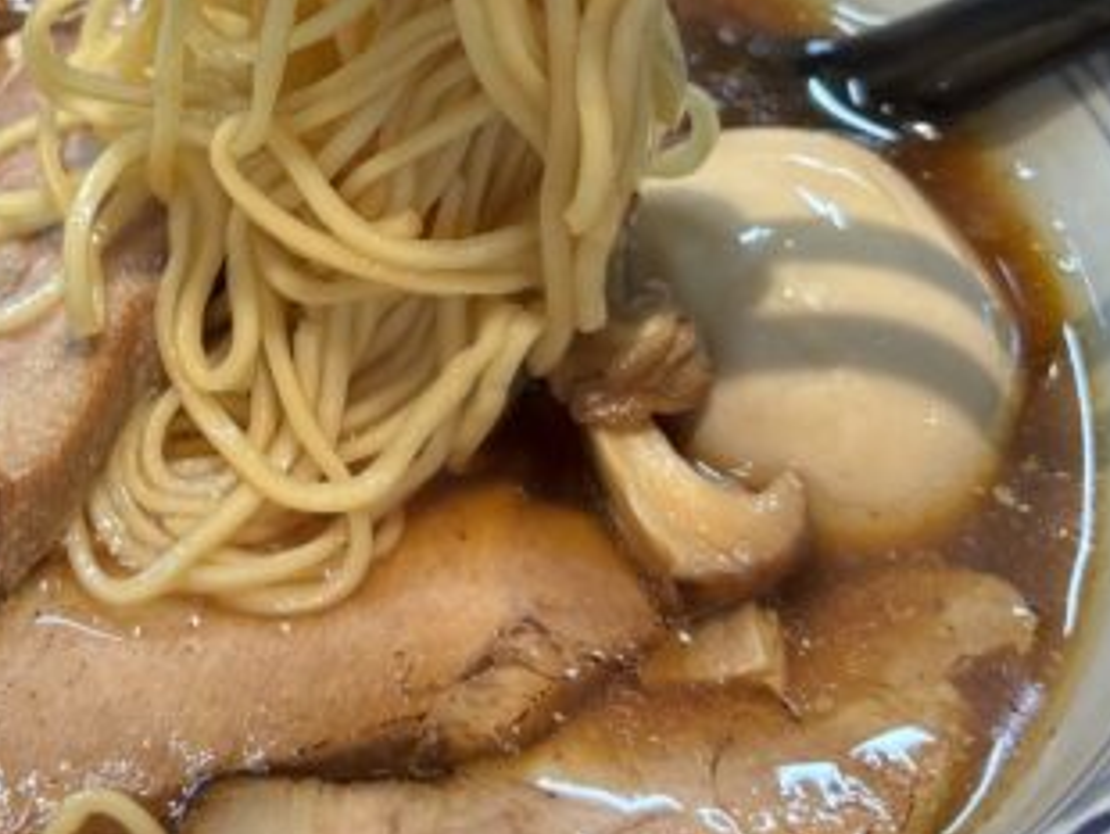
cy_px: 39
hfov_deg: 28.2
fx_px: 2150
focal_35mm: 67
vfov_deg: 21.3
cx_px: 179
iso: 100
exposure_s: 1/100
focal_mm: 5.96
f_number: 1.6
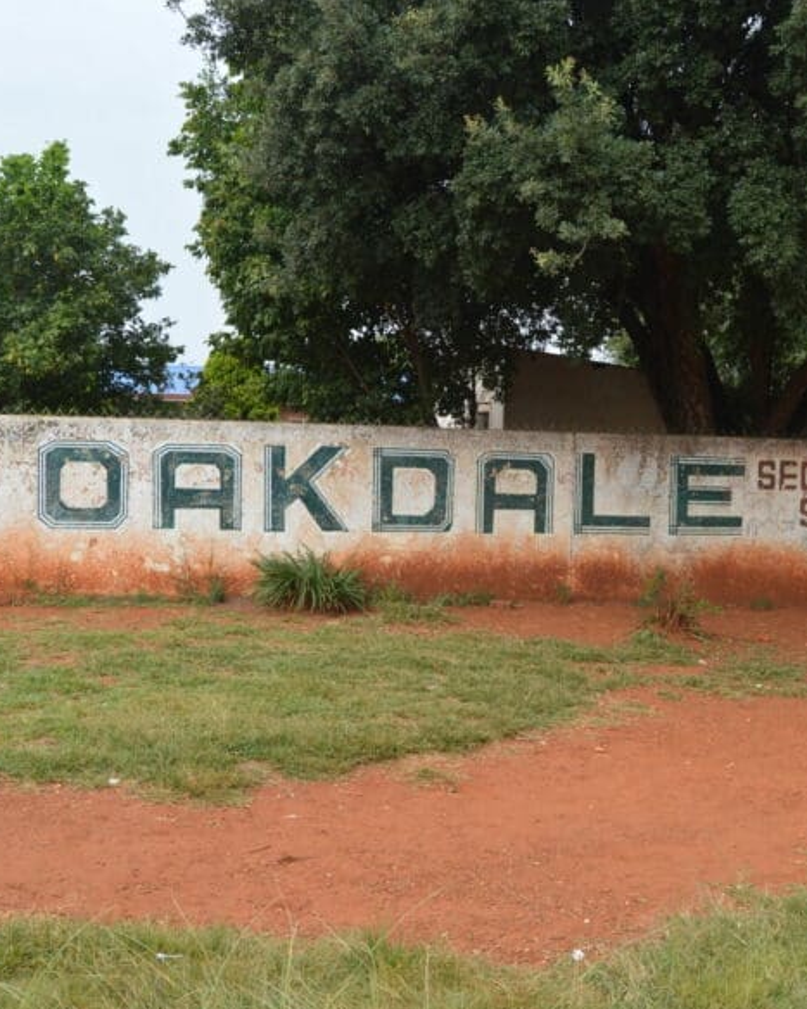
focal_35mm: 39
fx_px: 1165
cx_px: 505
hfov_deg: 38.0
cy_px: 515
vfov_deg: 46.8
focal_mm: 18
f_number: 7.1
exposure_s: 1/200
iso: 100
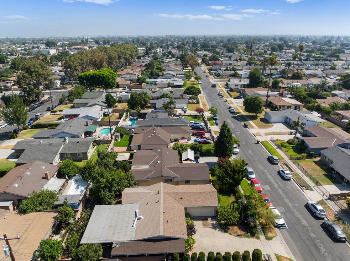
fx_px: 252
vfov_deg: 54.8
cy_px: 135
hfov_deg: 69.4
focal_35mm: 25
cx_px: 181
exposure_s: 1/400
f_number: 7.1
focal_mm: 12.29
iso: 100
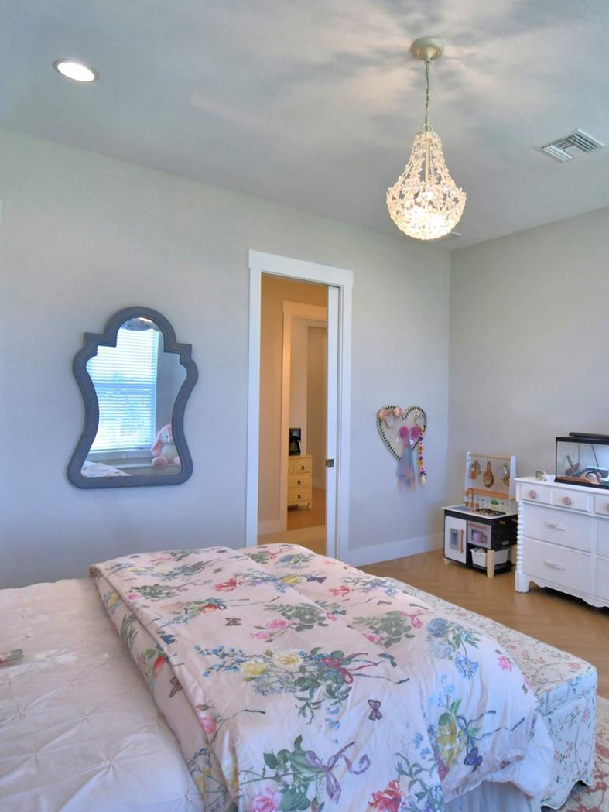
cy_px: 409
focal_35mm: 22
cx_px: 423
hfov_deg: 59.2
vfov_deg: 76.4
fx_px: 516
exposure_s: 1/125
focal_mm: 10
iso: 360
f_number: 4.5
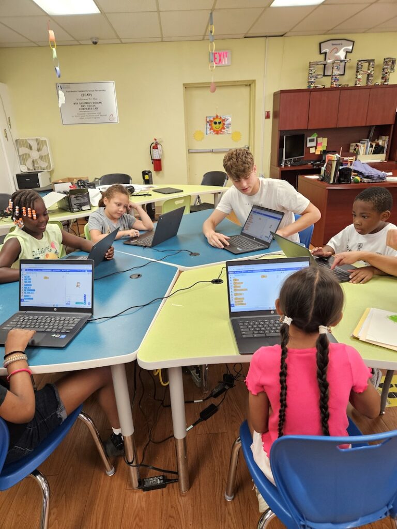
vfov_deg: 73.9
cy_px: 264
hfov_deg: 58.9
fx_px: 352
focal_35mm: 23
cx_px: 198
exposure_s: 1/120
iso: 250
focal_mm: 5.4
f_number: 1.8
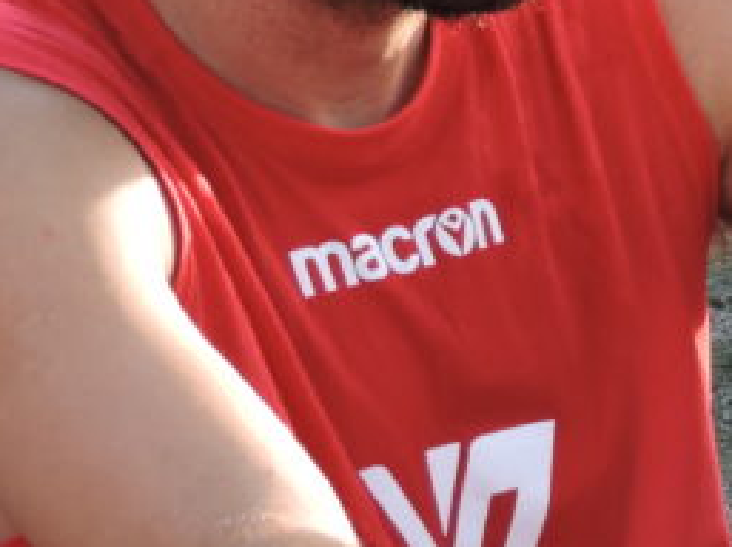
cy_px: -128
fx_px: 10537
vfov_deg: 3.0
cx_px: 1359
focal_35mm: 499
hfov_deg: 3.9
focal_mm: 22.4
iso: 100
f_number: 5
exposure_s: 1/80
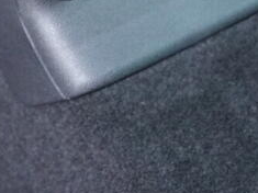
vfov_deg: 9.3
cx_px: 167
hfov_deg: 13.1
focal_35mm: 151
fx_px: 1125
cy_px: -173
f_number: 2.8
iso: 3200
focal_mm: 24
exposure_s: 1/40
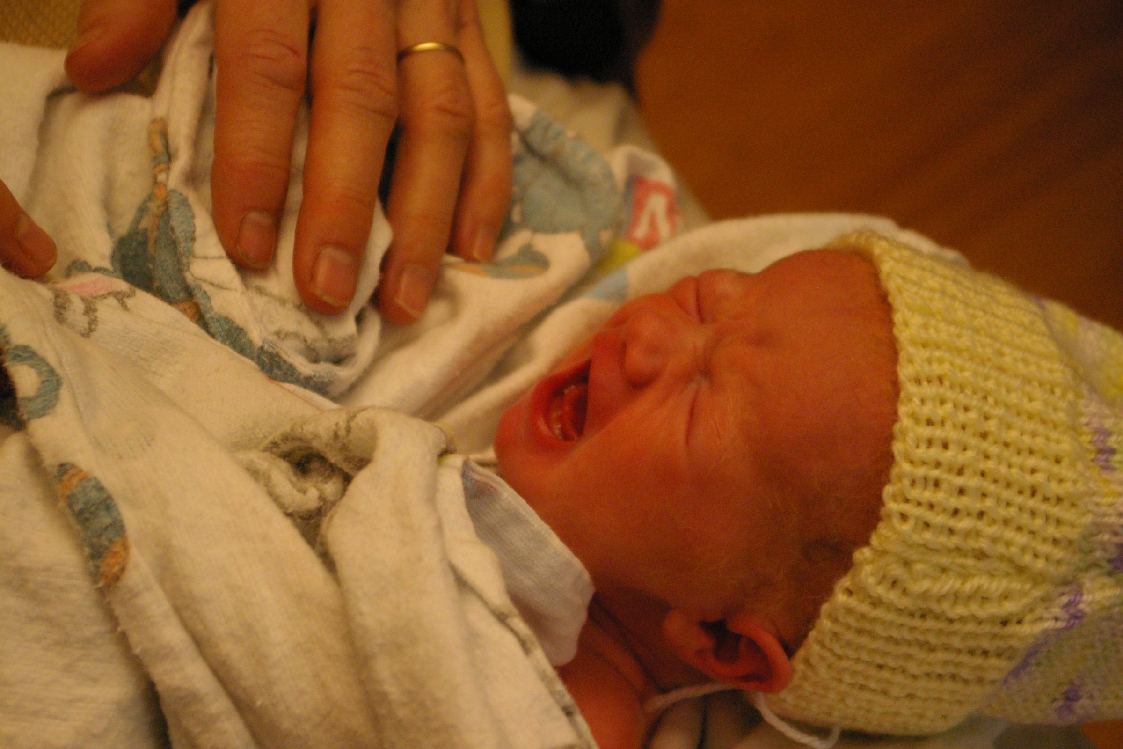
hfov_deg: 27.0
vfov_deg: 18.2
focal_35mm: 75
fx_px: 2339
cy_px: 374
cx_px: 562
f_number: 5.6
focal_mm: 50
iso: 1600
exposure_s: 1/20
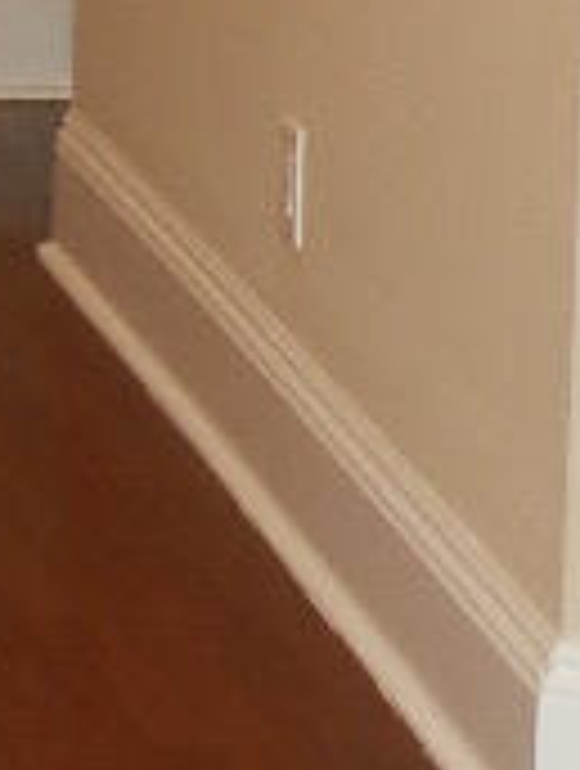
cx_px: -1106
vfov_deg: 8.6
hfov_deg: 6.1
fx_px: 5052
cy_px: -230
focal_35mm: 227
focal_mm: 6.7
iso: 220
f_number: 4
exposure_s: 1/30
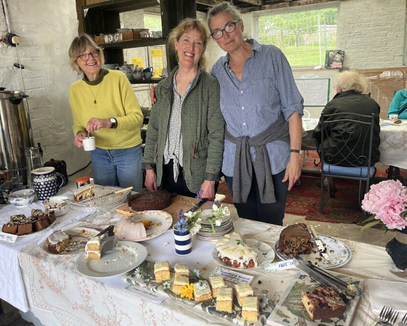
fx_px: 374
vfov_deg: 47.1
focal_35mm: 31
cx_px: 196
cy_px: 145
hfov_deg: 57.1
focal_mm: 5.1
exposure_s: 1/122
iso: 50
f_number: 1.6
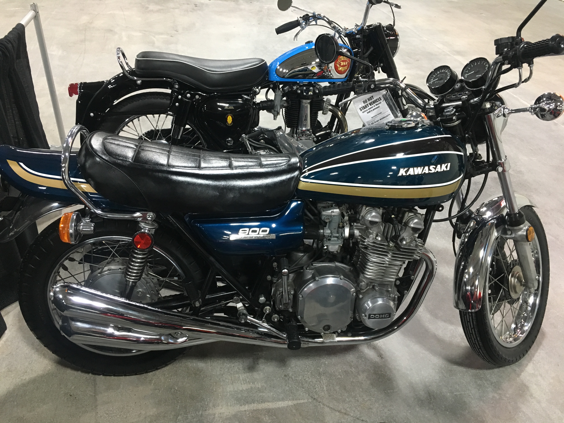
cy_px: 212
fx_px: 472
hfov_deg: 61.7
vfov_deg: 48.2
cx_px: 282
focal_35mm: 29
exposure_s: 1/24
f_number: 2.2
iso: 200
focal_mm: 4.15
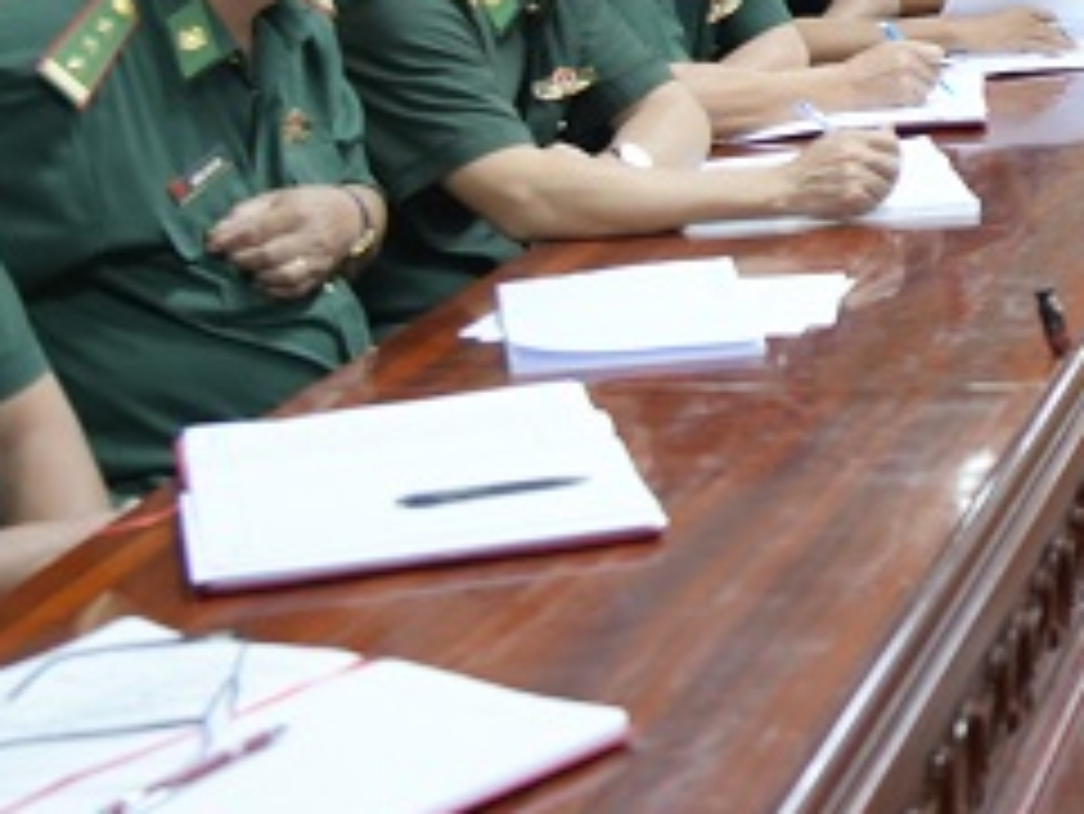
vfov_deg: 13.9
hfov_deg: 17.3
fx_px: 3258
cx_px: 1543
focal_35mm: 104
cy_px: -121
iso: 800
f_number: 4
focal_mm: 29
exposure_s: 1/60
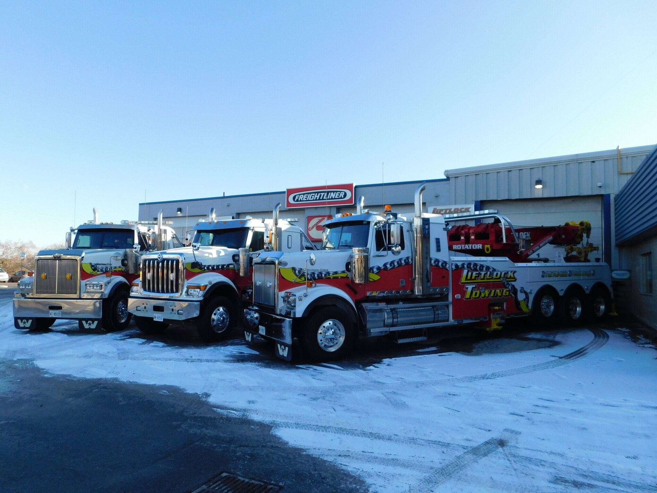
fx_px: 437
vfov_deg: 58.9
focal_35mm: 23
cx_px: 328
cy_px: 246
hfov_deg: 73.9
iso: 125
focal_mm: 4
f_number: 3
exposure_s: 1/640
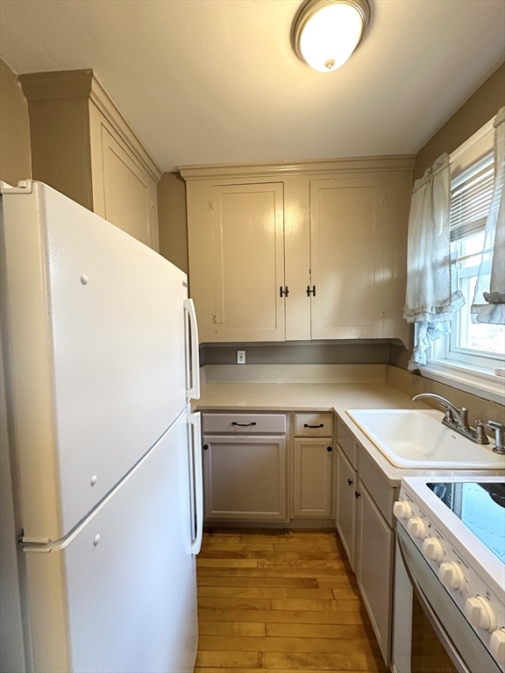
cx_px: 252
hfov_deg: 85.7
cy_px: 336
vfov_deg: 102.1
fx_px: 272
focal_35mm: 14
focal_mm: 2.22
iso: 500
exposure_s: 1/60
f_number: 2.2
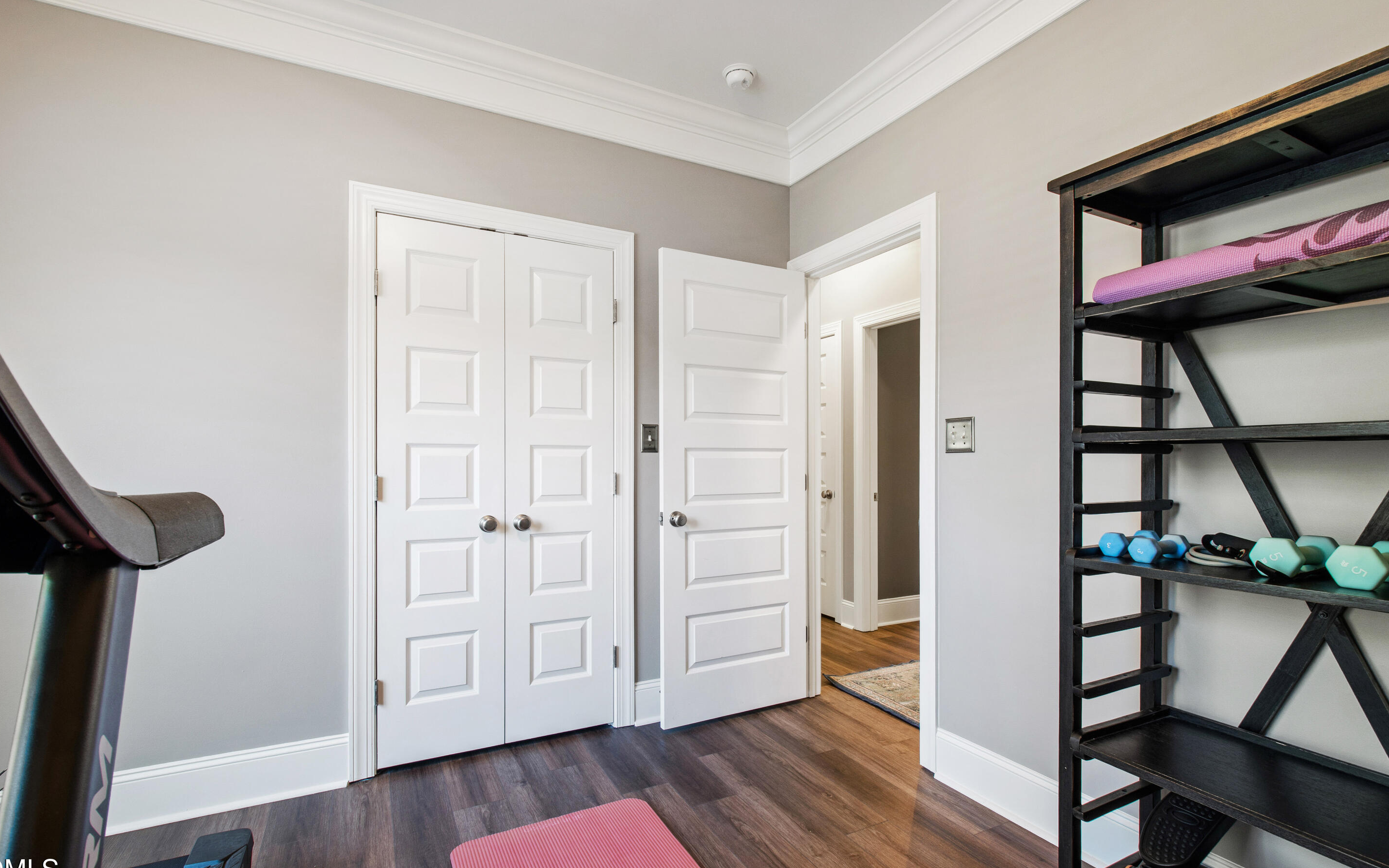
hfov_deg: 97.8
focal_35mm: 16
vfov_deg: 71.3
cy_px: 430
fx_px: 606
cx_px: 709
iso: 100
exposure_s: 1/1.67
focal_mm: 10
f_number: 8
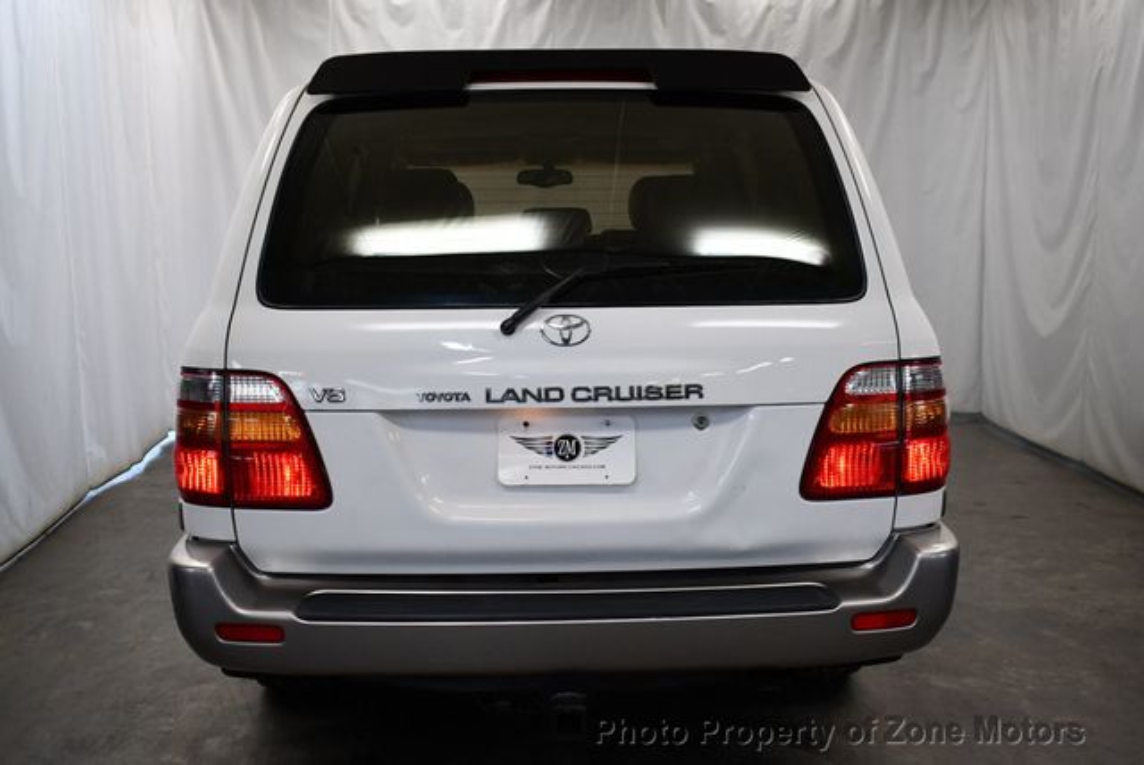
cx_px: 572
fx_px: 1145
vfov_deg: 36.9
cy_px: 382
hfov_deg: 53.1
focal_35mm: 36
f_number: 3.5
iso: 640
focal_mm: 18
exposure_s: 1/250
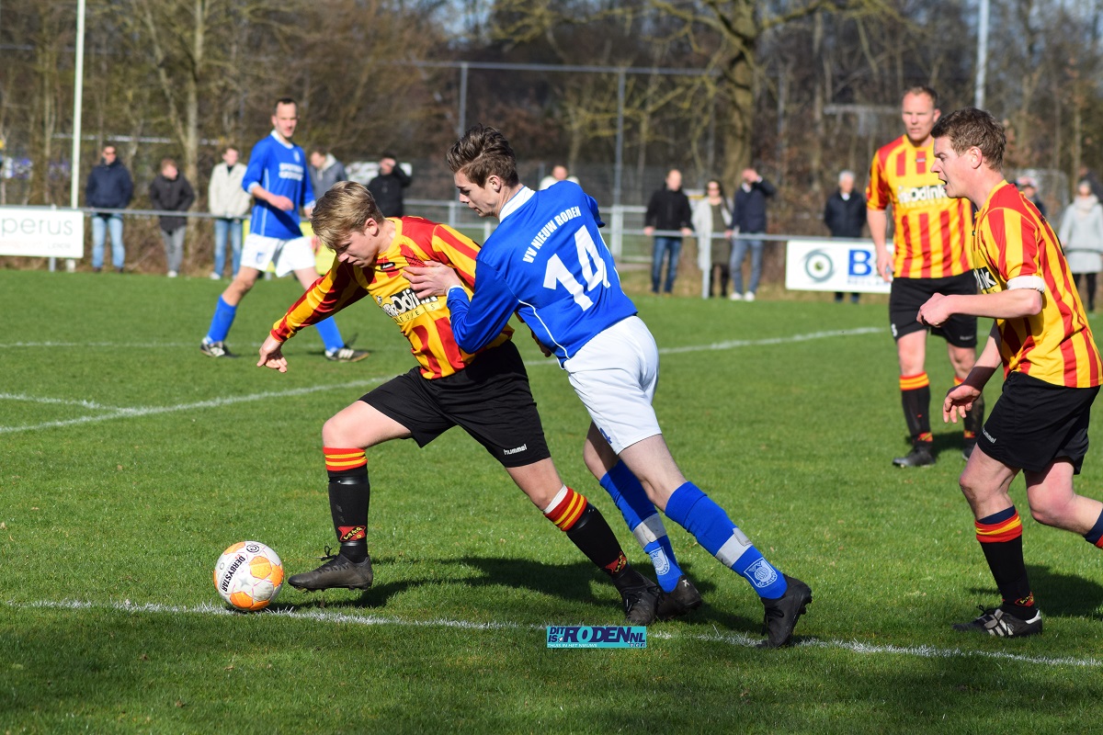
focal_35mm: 188
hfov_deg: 11.0
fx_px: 5744
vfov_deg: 7.3
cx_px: 552
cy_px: 368
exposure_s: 1/2000
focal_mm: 125
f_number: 7.1
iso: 400
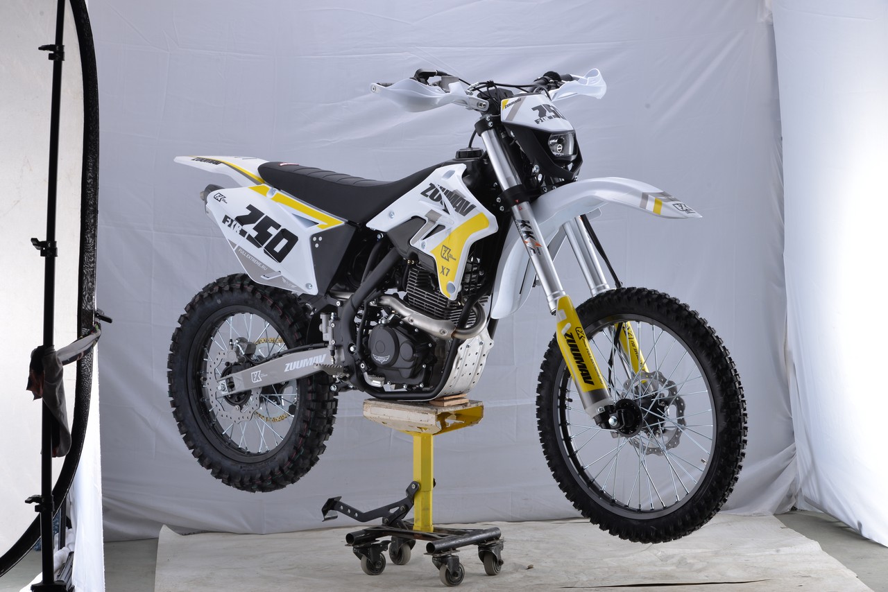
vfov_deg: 13.0
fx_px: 2590
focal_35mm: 105
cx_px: 444
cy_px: 296
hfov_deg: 19.5
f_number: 13
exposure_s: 1/160
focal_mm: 105
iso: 100
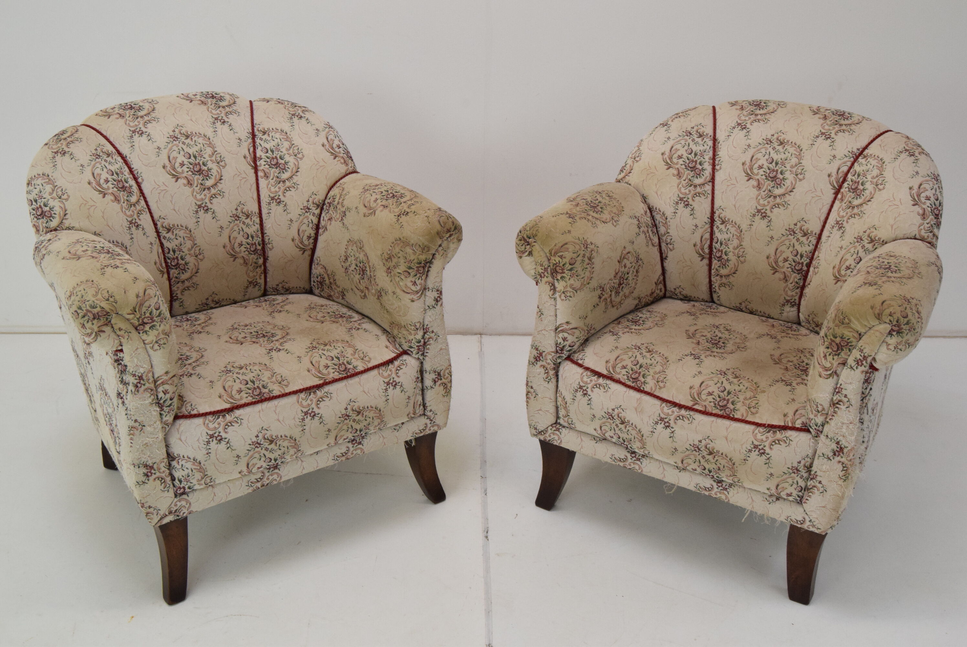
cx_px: 484
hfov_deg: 49.5
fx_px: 1048
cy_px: 324
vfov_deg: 34.3
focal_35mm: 39
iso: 1600
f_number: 13
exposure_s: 1/100
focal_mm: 26
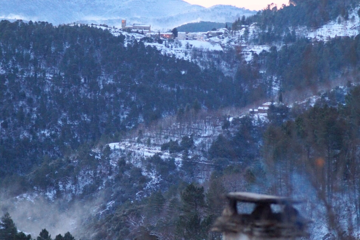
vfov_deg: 6.8
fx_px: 2023
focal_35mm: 202
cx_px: 180
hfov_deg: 10.2
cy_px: 120
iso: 3200
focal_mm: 135
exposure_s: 1/100
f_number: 4
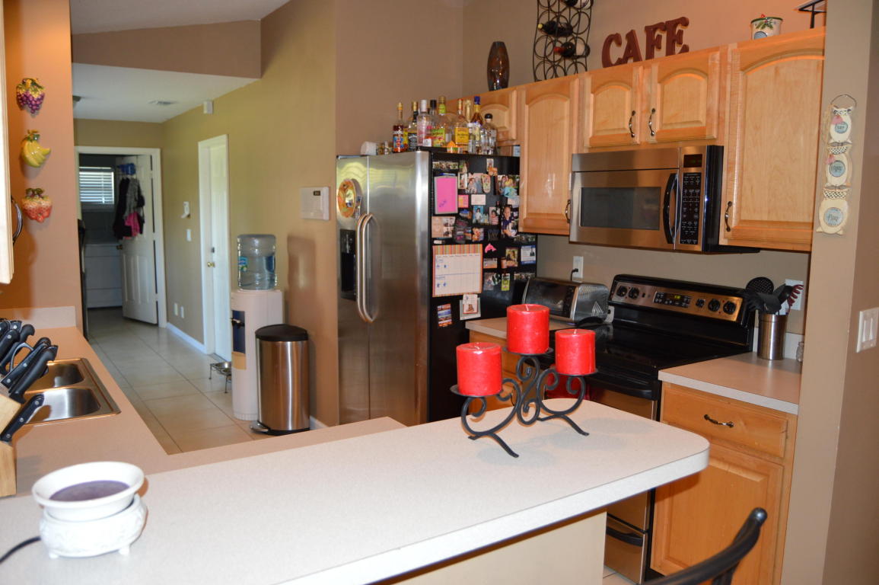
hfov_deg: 67.4
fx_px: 659
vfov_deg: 47.9
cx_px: 440
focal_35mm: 27
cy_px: 292
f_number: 3.5
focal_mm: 18
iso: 640
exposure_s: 1/60
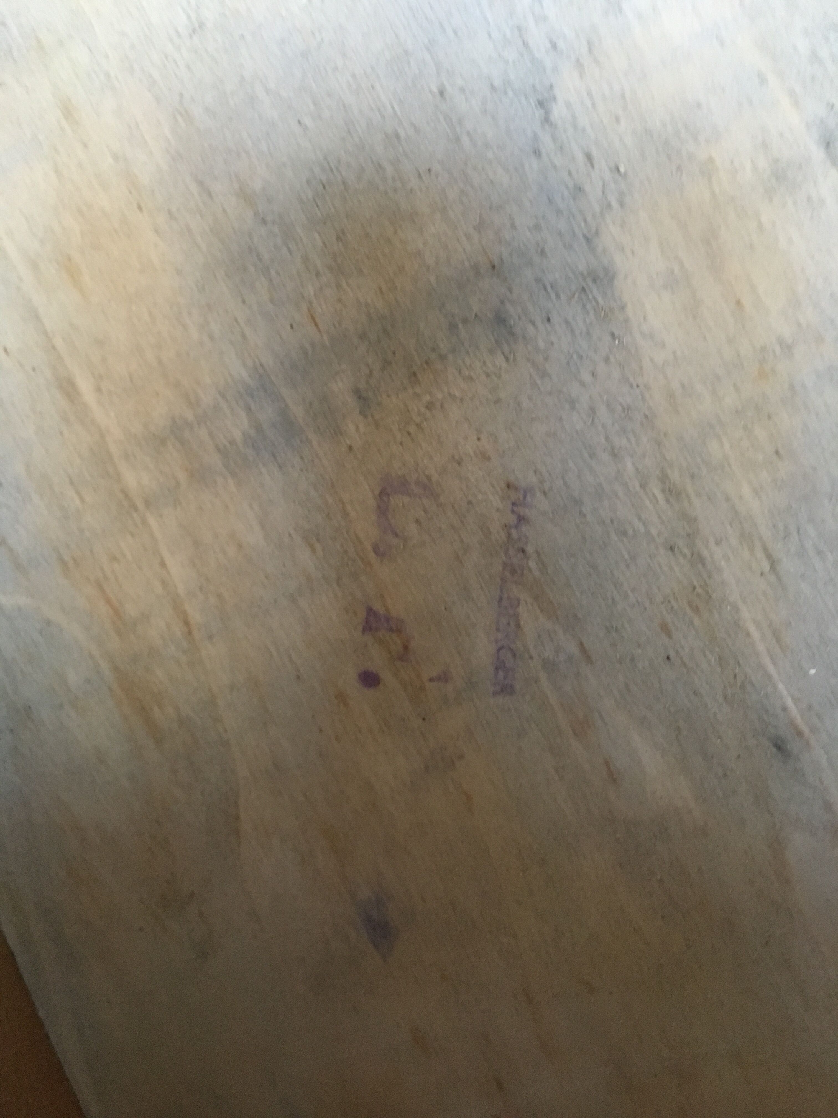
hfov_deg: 48.2
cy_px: 559
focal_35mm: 29
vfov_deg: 61.7
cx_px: 419
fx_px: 936
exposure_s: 1/17
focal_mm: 4.15
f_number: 2.2
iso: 200
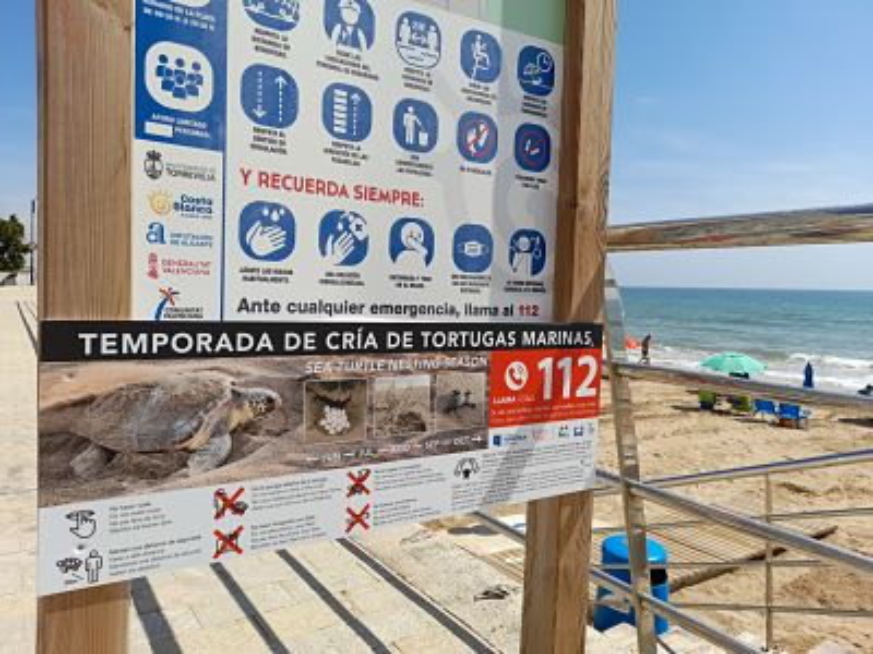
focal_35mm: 25
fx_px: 630
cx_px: 436
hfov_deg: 69.4
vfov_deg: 54.9
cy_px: 327
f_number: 2
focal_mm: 4.6
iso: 20
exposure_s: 1/1004
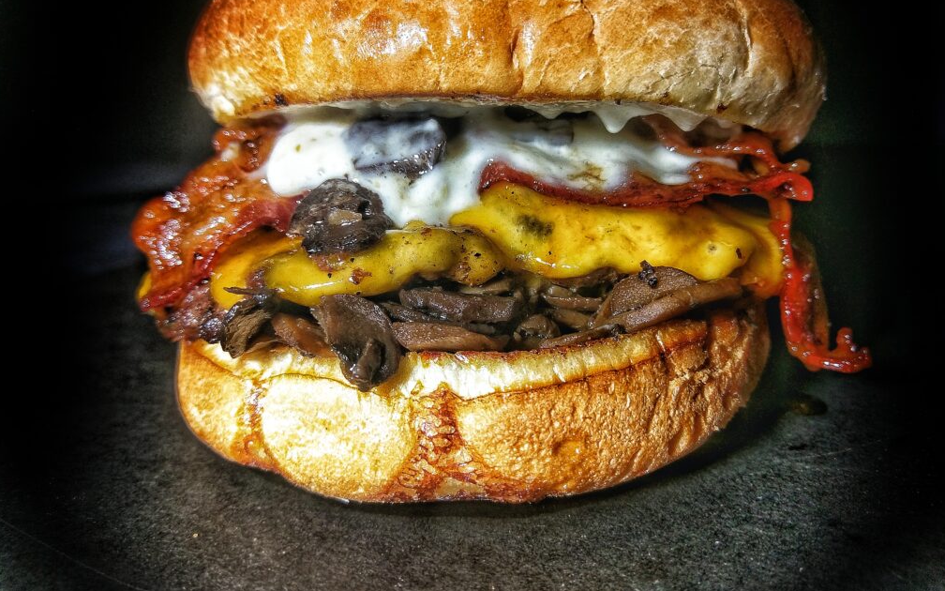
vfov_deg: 44.4
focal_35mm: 28
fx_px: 721
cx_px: 477
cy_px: 251
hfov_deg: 66.5
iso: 160
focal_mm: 4.58
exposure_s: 1/60
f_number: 1.8
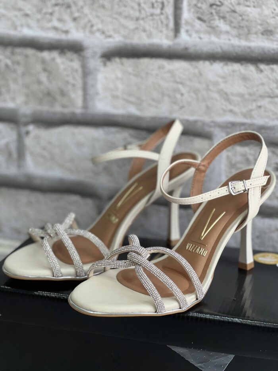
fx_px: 824
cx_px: 139
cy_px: 186
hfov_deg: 19.1
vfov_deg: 25.3
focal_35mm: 77
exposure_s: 1/60
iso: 125
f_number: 2.8
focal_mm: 9
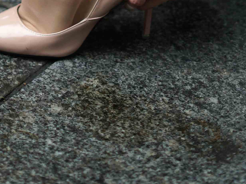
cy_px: -184
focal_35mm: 165
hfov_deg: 11.9
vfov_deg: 8.5
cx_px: 37
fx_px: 1173
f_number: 2
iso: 125
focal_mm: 50
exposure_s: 1/200
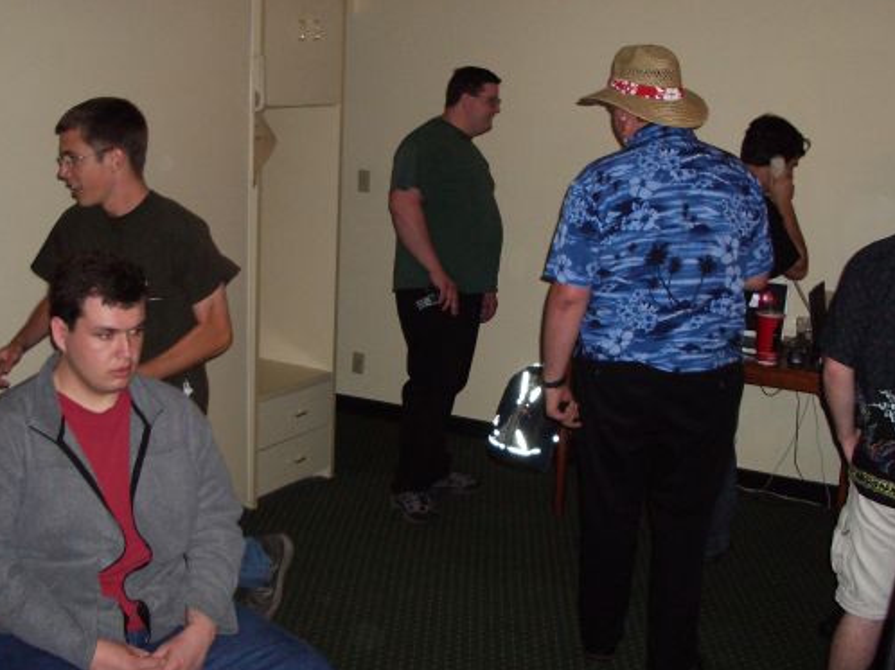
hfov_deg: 42.0
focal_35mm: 45
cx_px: 385
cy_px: 329
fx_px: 1163
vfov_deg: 32.2
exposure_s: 1/60
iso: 200
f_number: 2.6
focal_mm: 5.8
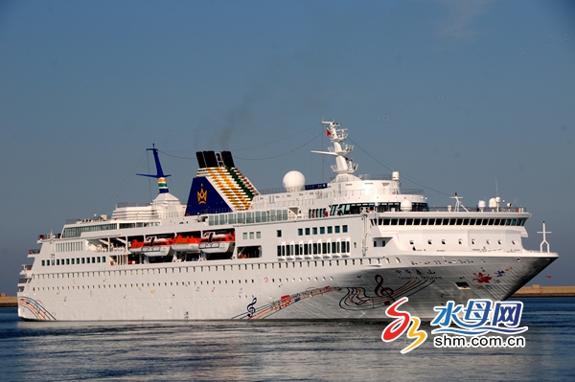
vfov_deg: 10.1
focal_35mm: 135
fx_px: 2154
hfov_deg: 15.2
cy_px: 191
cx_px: 288
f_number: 11
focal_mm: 90
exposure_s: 1/1000
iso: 200
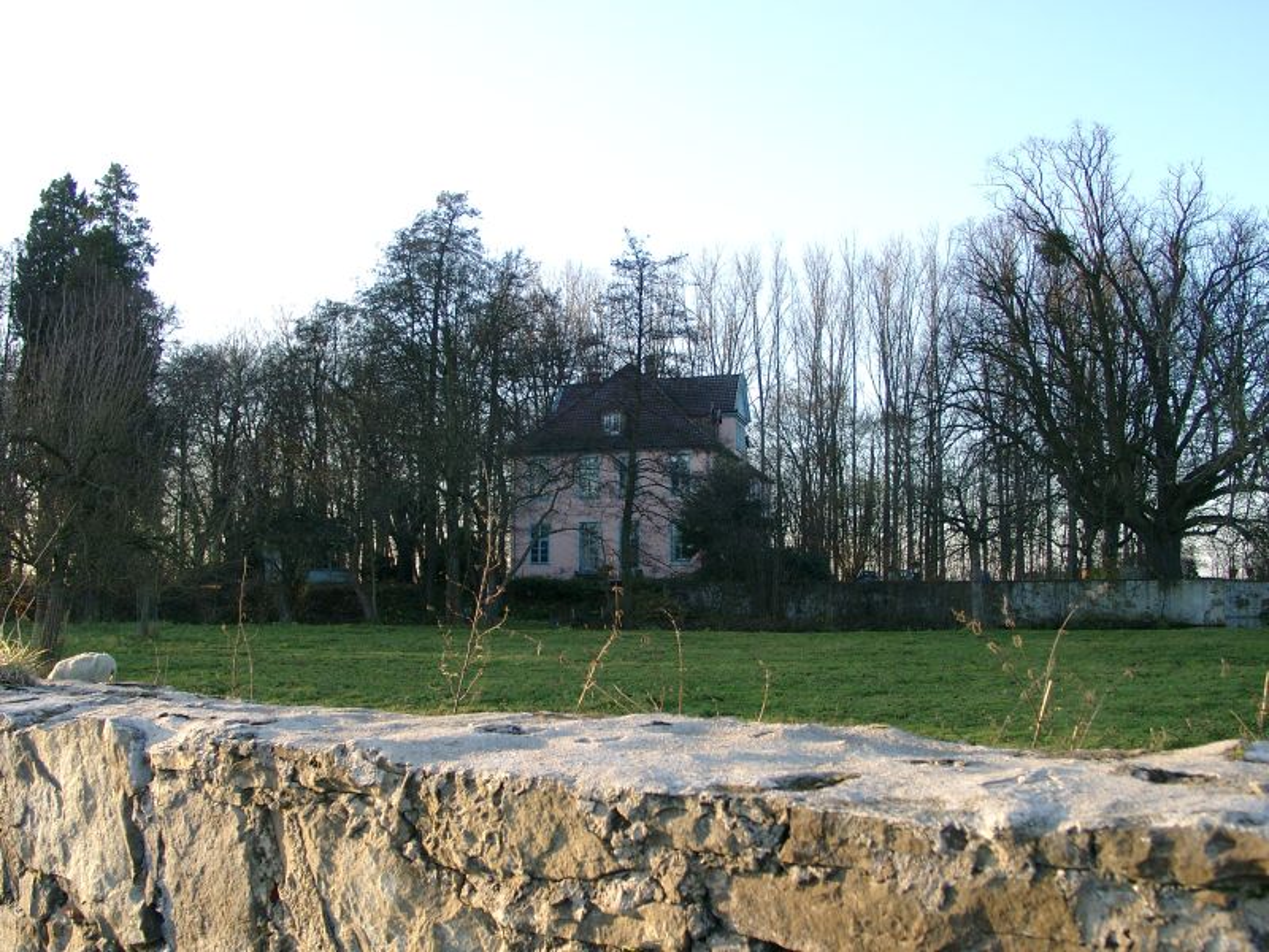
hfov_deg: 54.0
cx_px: 634
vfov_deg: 41.8
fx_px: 1246
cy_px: 476
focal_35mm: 34
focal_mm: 7.13
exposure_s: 1/180
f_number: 2.8
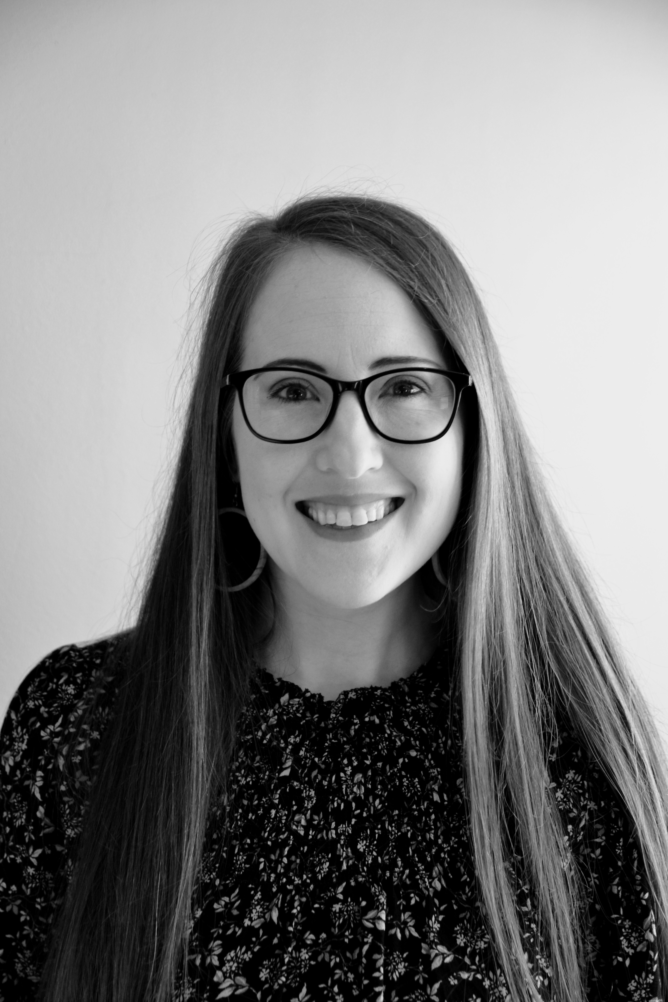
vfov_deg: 27.0
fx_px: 2087
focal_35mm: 75
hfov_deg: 18.2
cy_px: 501
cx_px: 334
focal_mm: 50
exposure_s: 1/15
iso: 400
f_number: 2.8
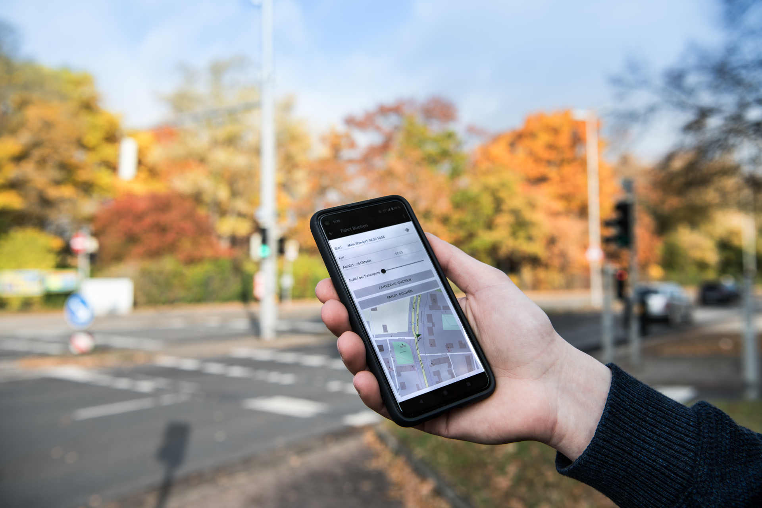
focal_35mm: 34
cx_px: 381
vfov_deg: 38.9
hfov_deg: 55.8
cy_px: 254
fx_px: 720
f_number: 5
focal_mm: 34
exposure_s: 1/160
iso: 64
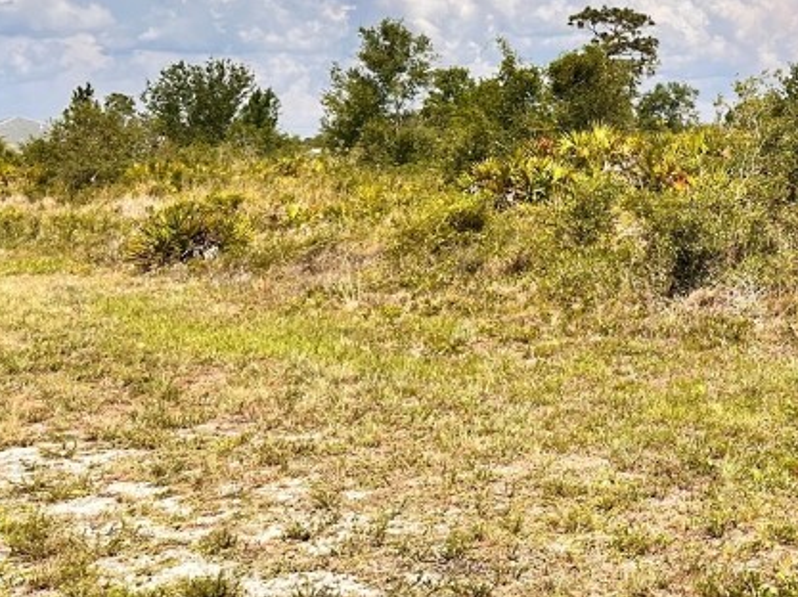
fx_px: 1359
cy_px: 119
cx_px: 861
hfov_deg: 29.7
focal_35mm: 59
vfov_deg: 24.4
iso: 80
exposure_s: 1/2591
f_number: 1.78
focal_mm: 6.86
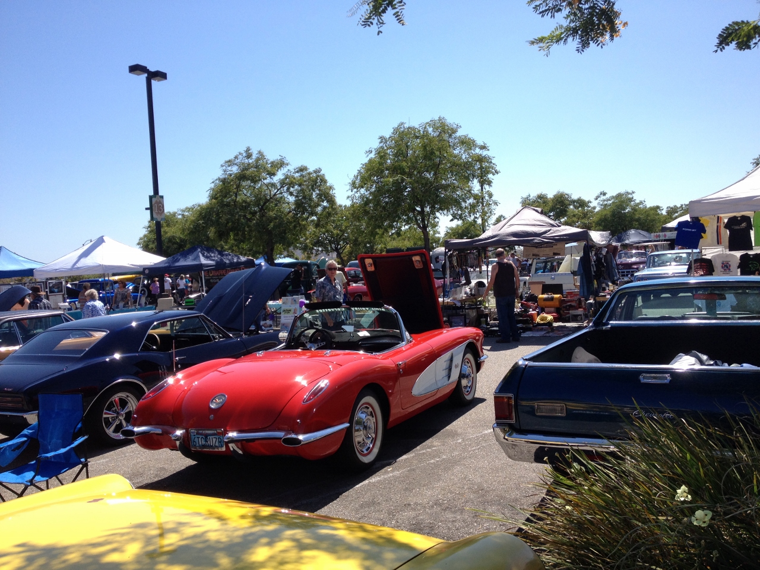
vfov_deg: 40.7
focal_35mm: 35
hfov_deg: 52.6
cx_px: 380
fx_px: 768
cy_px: 285
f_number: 2.4
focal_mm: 4.28
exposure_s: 1/1381
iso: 50
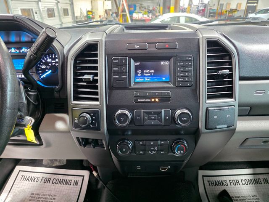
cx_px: 134
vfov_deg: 58.9
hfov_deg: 73.9
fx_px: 179
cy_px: 101
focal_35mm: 23
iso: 1600
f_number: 1.7
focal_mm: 6.3
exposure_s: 1/60
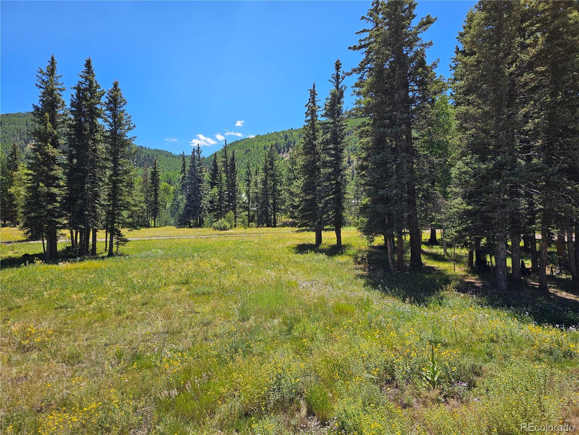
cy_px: 218
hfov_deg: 73.9
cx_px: 290
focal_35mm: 23
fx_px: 385
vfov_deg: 58.9
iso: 10
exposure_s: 1/551
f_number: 1.7
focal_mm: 6.3
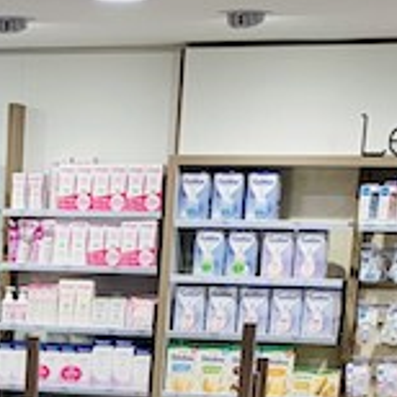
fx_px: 1544
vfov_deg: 13.3
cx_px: -85
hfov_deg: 14.2
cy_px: 691
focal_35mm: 119
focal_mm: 4.25
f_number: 1.8
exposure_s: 1/100
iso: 32
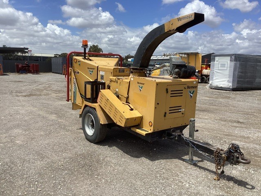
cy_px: 98
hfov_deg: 58.4
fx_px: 234
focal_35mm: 31
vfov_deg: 45.4
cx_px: 130
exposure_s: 1/1894
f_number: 2.4
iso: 25
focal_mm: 3.3
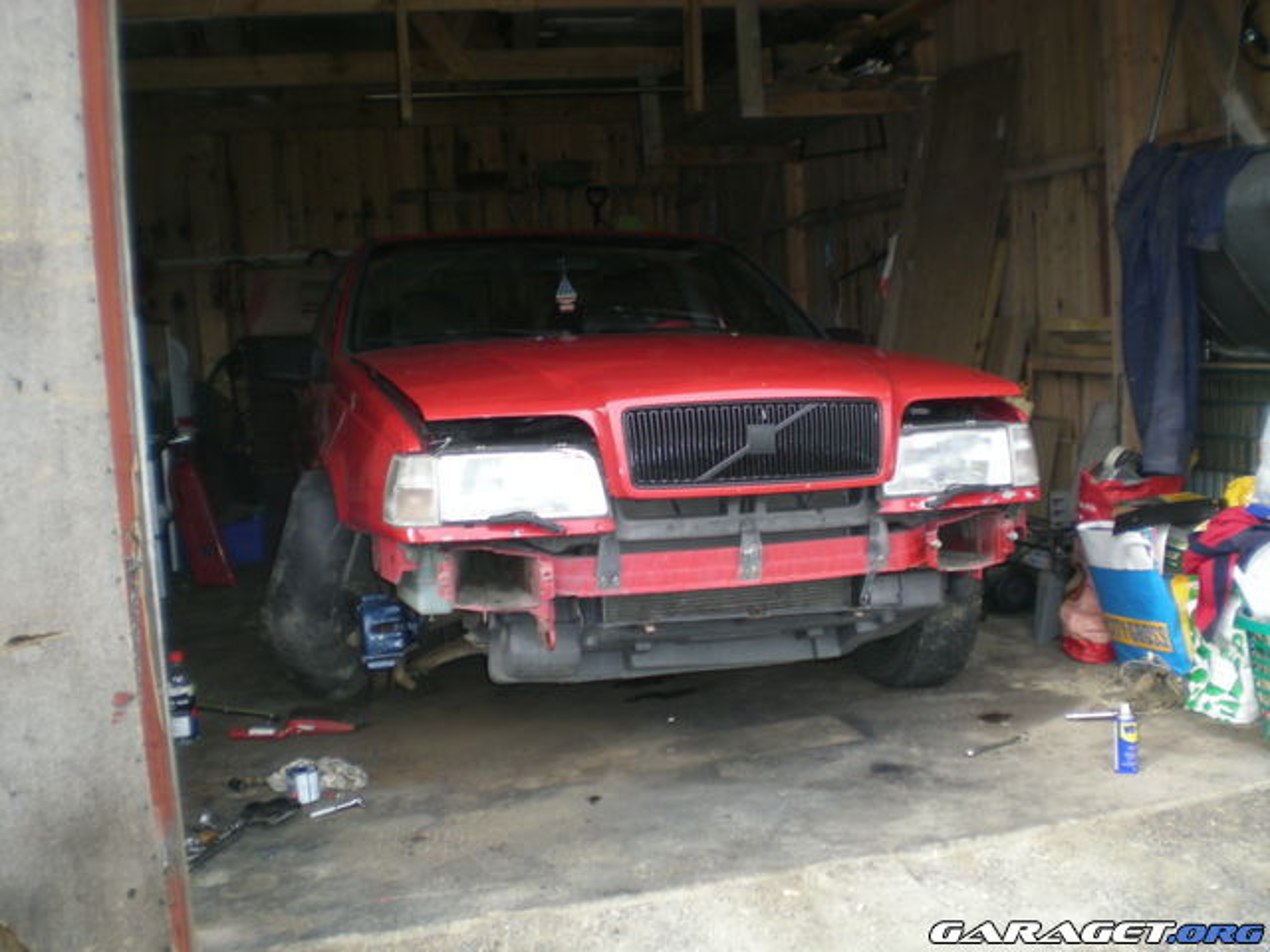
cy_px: 476
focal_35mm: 38
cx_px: 635
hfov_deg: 49.0
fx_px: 1394
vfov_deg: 37.7
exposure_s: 1/133
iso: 103
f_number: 3.1
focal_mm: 6.3
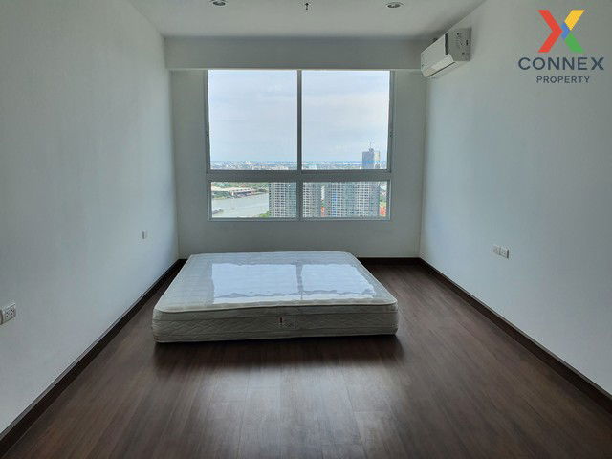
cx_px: 306
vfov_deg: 53.1
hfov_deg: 67.3
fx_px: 460
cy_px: 230
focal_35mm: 26
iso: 50
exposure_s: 1/496
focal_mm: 4.32
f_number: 2.4
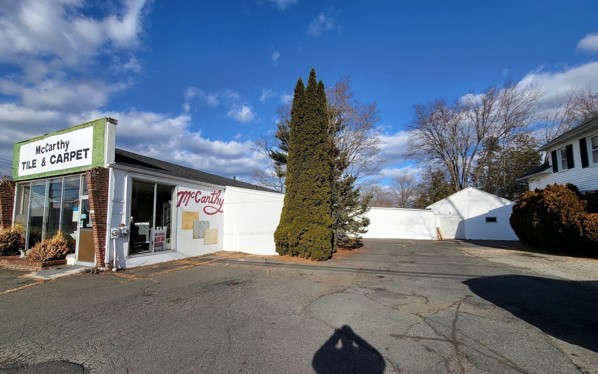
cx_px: 295
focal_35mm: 14
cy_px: 199
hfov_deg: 105.3
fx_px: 228
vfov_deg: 78.5
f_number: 2.2
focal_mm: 1.74
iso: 32
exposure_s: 1/1179
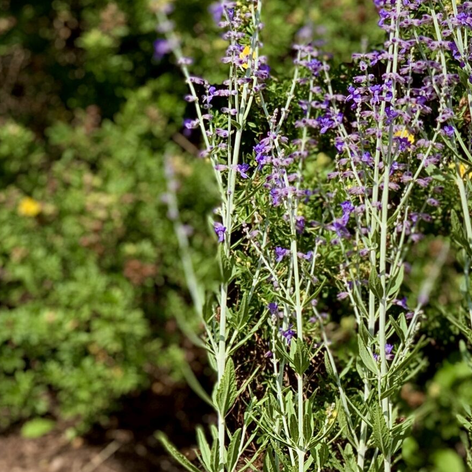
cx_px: 470
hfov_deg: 12.8
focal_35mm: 135
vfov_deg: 12.8
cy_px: 407
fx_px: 2083
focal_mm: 6
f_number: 2.4
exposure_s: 1/888
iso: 16
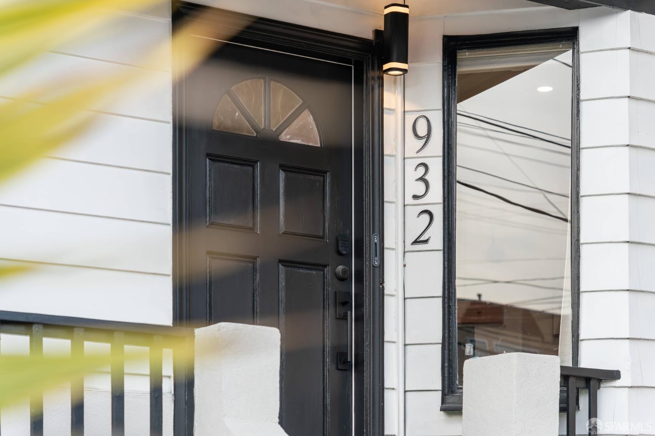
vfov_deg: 16.5
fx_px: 1510
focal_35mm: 83
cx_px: 328
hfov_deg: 24.5
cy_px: 218
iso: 320
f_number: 4.5
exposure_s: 1/250
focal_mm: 83
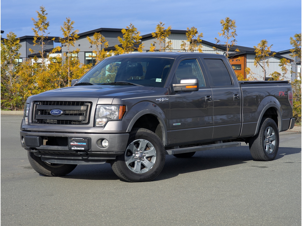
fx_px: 925
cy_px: 113
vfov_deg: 14.0
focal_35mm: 106
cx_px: 151
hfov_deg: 18.5
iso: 29
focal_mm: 19
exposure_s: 1/425
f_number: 3.5
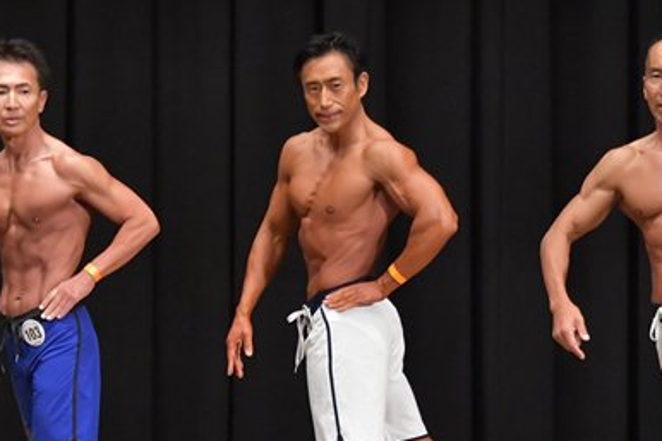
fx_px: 6746
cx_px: 270
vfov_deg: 3.7
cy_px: 317
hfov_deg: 5.6
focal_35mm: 367
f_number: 5.6
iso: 6400
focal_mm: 122
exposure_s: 1/400
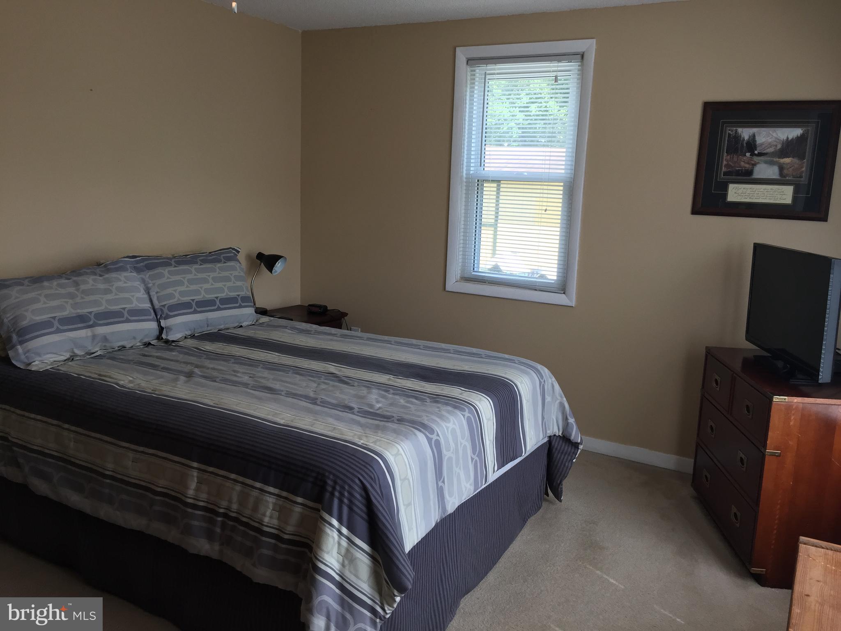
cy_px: 316
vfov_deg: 48.2
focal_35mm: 29
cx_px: 420
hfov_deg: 61.7
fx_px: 705
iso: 50
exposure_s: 1/120
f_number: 2.2
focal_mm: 4.15
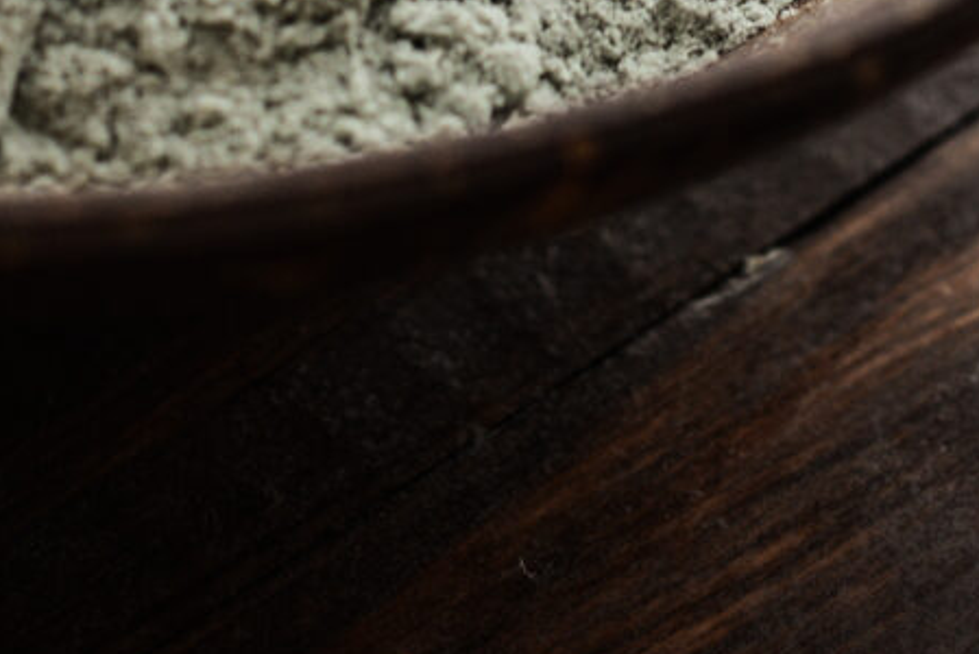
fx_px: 9306
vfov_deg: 3.9
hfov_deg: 6.0
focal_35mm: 342
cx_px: 885
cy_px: -995
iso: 200
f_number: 6.3
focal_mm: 60
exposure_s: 1/160
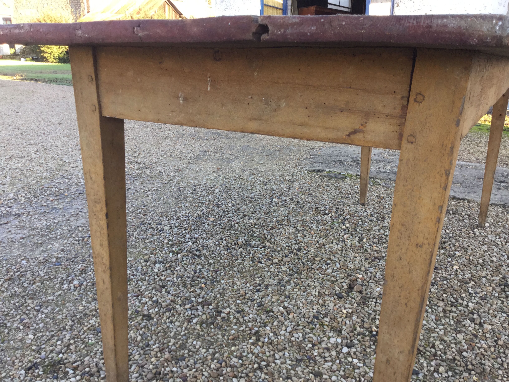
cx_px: 254
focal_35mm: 31
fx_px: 456
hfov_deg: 58.4
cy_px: 191
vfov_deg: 45.4
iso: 40
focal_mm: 3.3
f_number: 2.4
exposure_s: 1/100
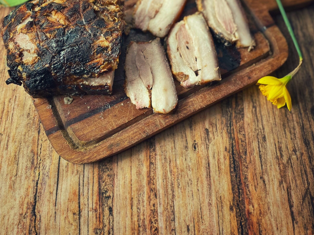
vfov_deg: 39.3
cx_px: 156
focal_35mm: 35
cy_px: 52
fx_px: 317
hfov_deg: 52.6
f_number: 1.6
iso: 100
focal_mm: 4.2
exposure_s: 1/50
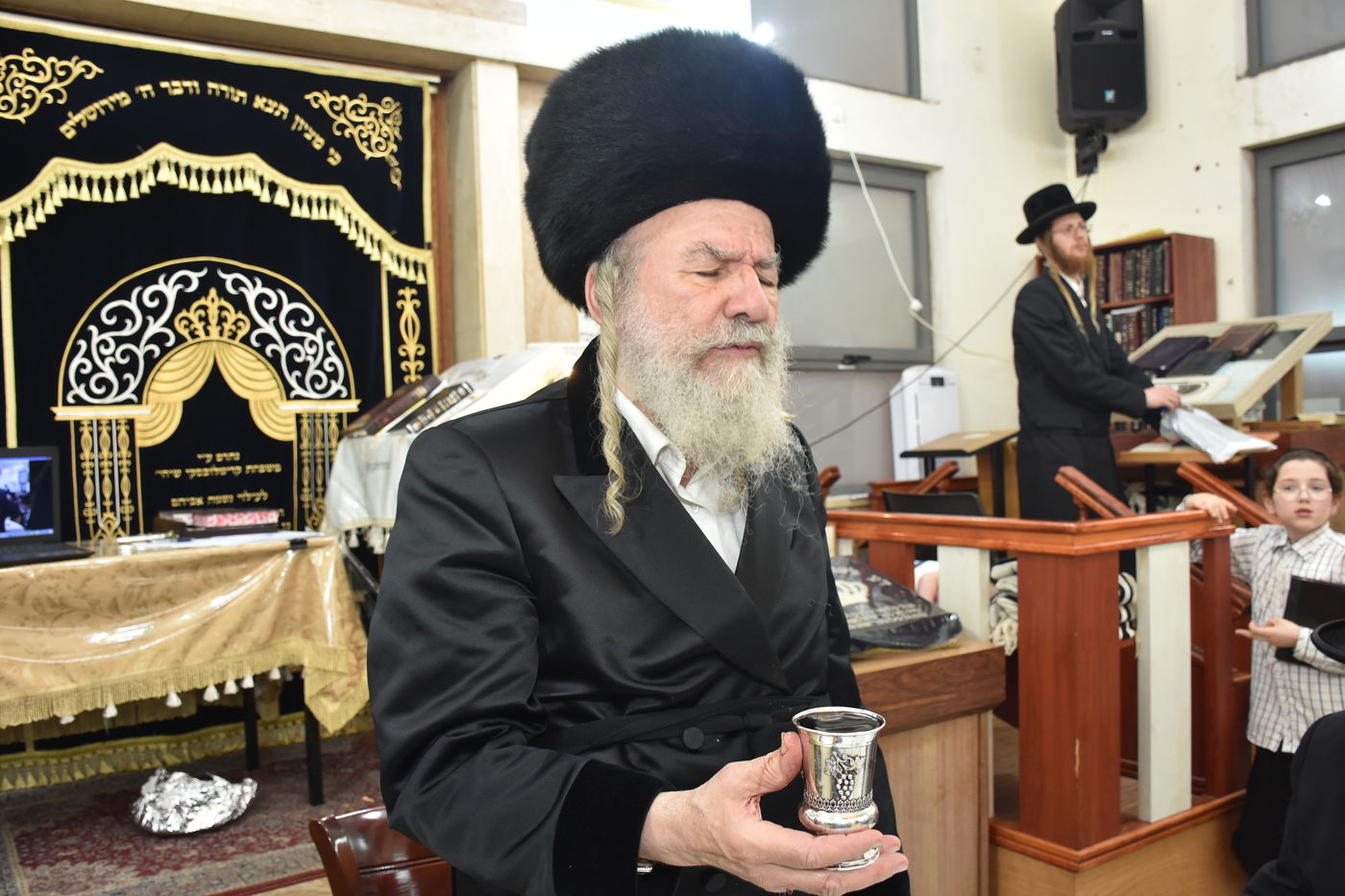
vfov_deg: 43.6
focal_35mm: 30
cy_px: 448
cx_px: 672
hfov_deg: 61.9
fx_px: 1121
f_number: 5.6
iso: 1000
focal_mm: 20
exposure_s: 1/100
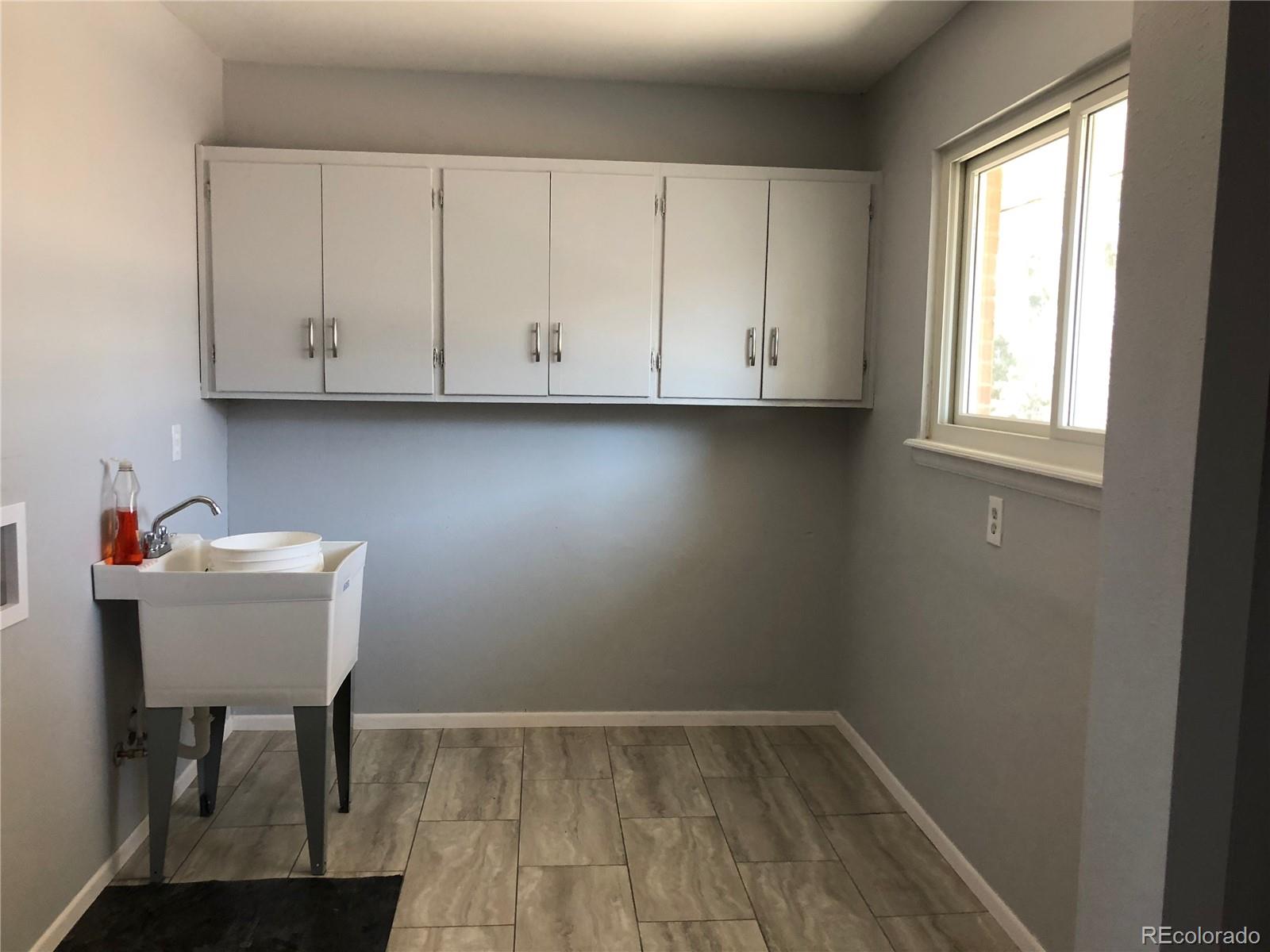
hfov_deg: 63.4
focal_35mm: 28
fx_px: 1027
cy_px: 476
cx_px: 635
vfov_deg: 49.7
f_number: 1.8
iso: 50
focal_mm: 4
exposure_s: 1/15
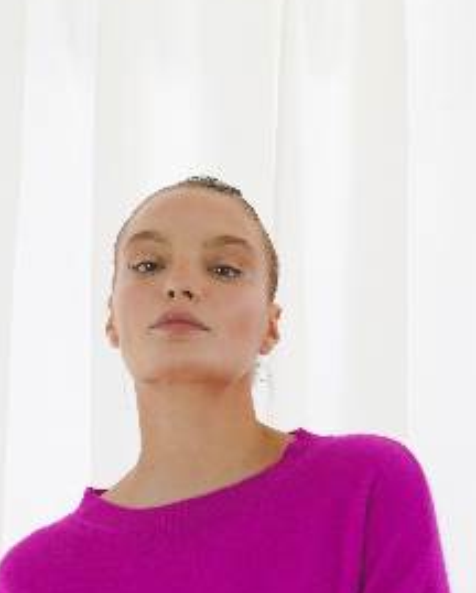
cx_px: 245
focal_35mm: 117
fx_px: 2056
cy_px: 741
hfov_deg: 13.2
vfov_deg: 15.7
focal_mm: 48
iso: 1000
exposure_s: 1/50
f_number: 10
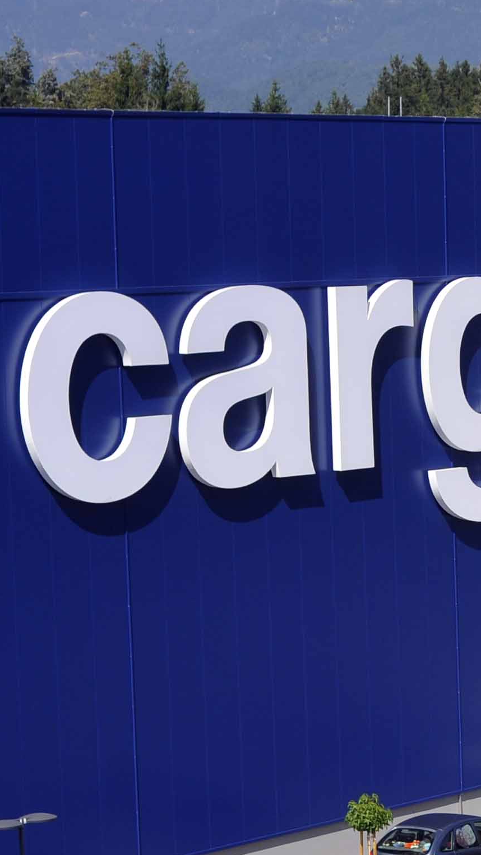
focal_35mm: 146
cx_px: 1021
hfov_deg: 7.9
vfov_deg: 14.7
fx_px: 3312
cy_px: 504
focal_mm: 50
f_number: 5.6
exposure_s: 1/1250
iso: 250
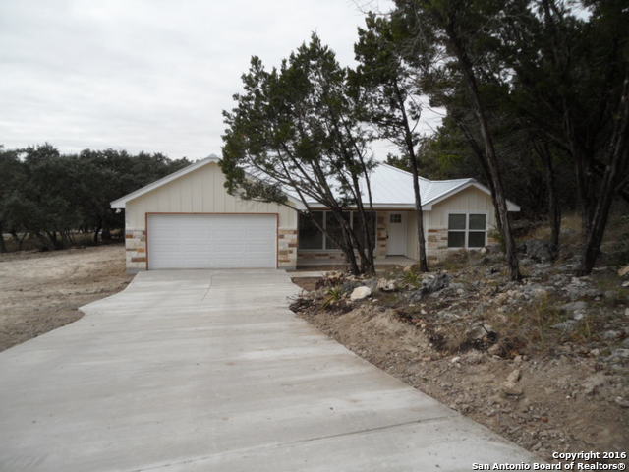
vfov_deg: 51.4
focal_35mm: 27
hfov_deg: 65.3
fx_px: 491
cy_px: 236
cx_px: 314
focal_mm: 4.9
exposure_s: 1/750
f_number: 3.5
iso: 120
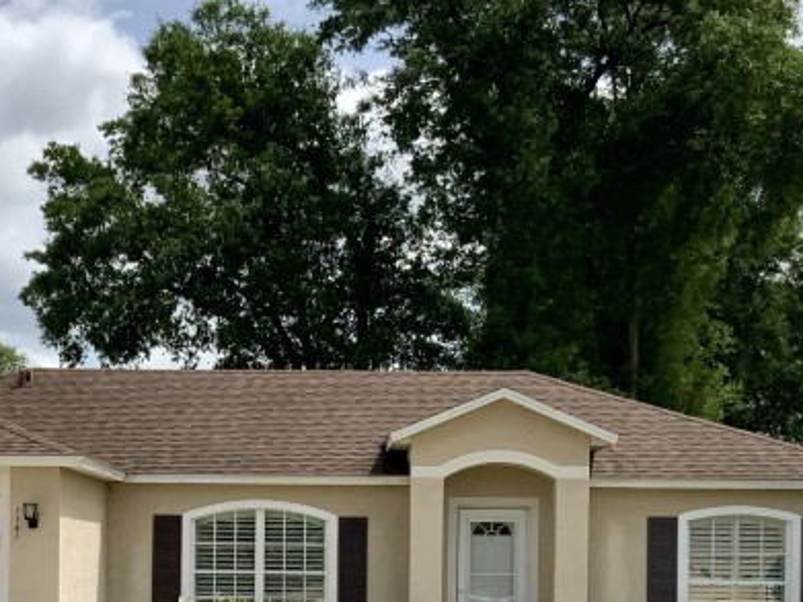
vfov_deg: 18.9
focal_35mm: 76
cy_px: 586
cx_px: 257
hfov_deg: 25.5
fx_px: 1762
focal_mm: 3
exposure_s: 1/3125
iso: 16
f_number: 1.8
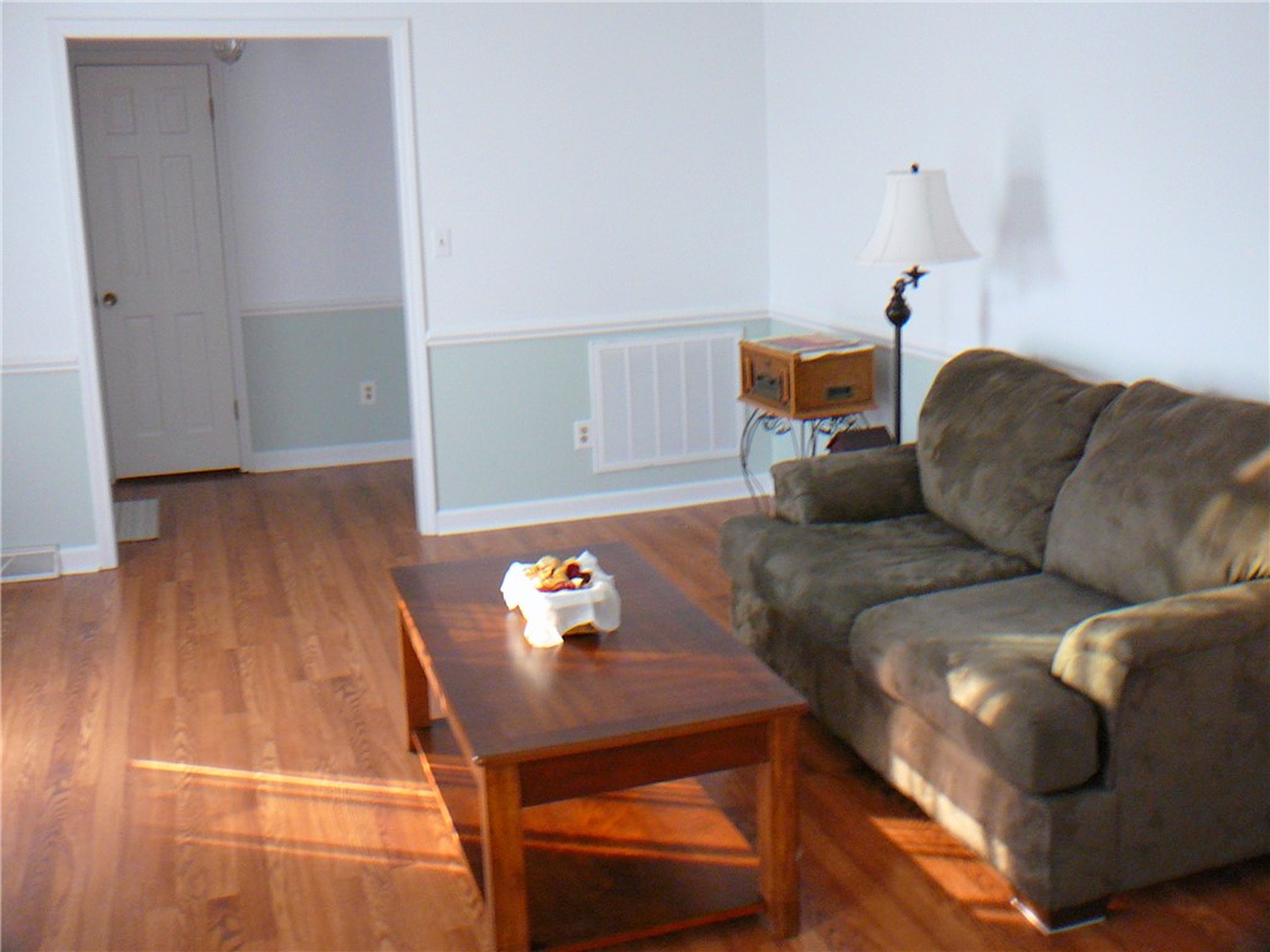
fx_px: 1284
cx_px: 635
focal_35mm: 35
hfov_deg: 52.6
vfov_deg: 40.7
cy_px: 476
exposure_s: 1/20
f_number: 2.8
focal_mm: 5.2
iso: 200
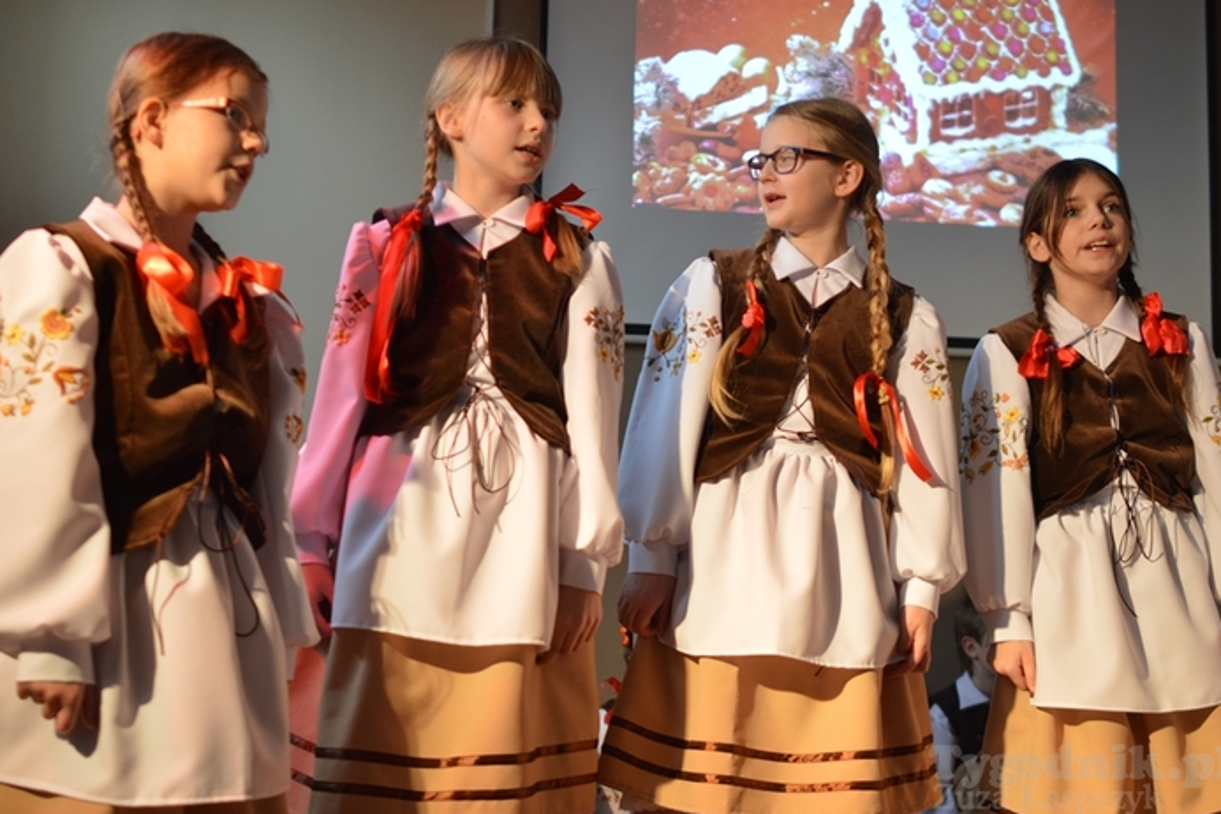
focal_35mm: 43
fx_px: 1458
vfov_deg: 31.2
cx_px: 620
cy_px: 412
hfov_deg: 45.4
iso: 400
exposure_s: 1/160
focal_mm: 28
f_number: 2.2
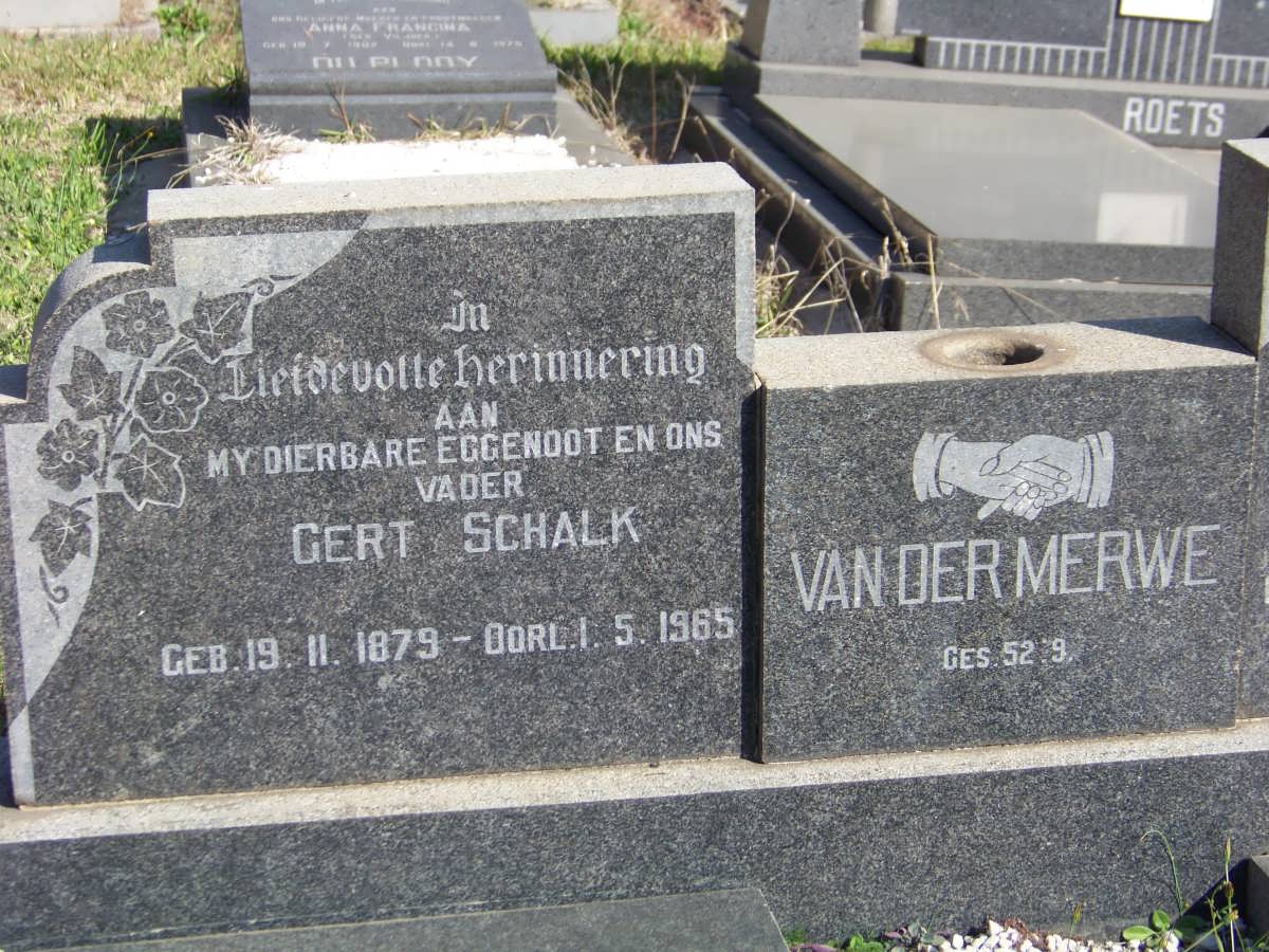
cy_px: 476
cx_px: 634
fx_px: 2859
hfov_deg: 25.0
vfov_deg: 18.9
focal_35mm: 78
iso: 64
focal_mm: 13.2
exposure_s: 1/500
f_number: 3.2
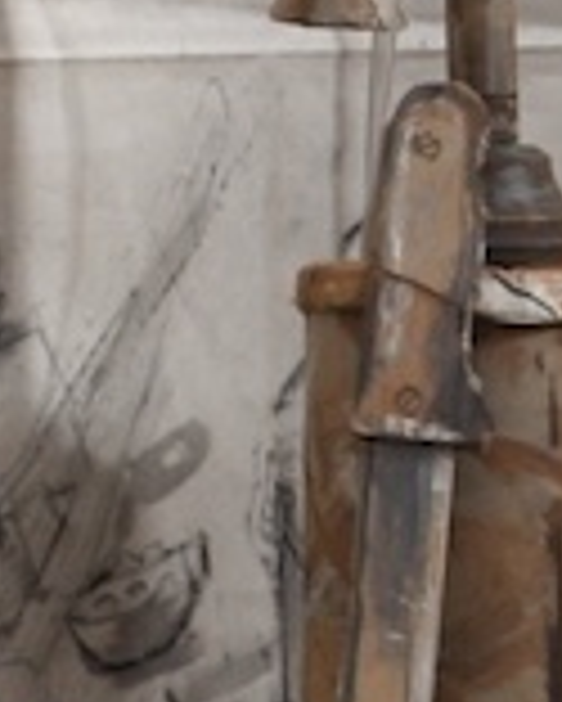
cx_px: -1239
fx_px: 10053
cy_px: -146
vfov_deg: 4.0
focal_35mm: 484
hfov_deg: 3.1
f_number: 6.3
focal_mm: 38
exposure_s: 1/160
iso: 200
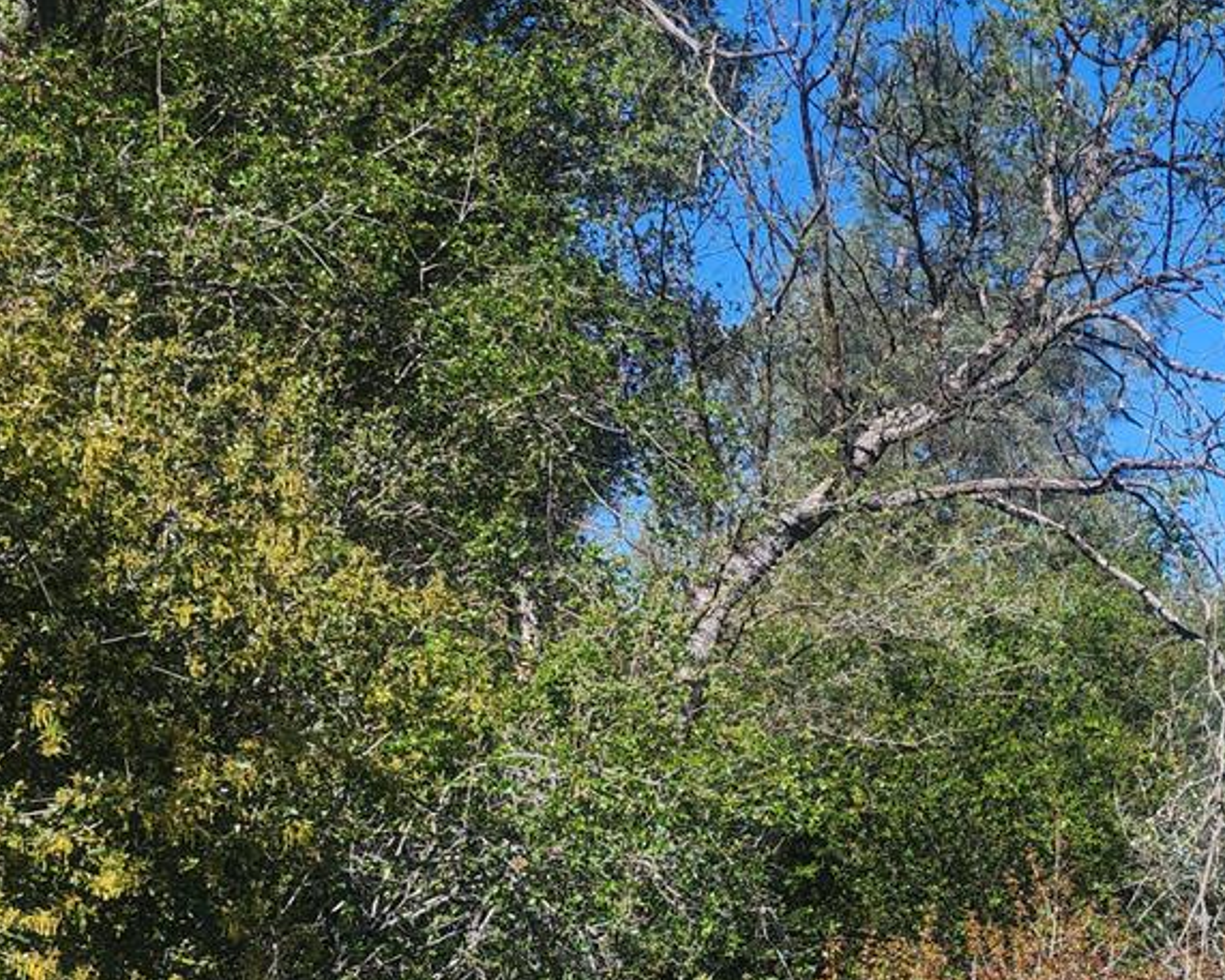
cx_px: 1160
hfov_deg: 30.2
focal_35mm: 59
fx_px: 2139
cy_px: 774
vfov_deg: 25.4
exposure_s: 1/758
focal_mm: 6.4
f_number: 1.8
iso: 12
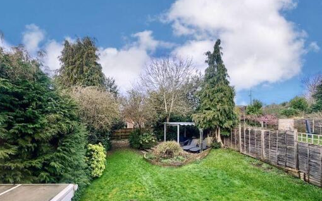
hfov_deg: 93.8
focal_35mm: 17
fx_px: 149
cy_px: 121
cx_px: 138
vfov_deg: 67.3
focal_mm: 2.22
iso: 40
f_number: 2.2
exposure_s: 1/554
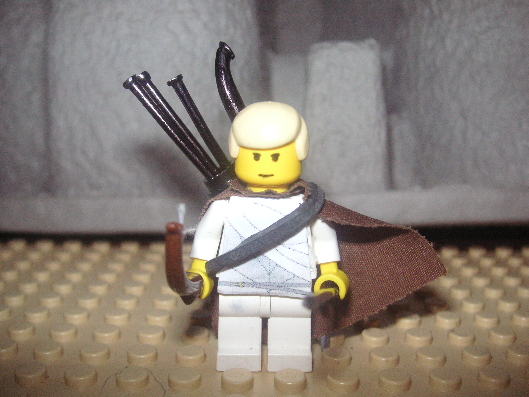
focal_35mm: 37
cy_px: 198
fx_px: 565
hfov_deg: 50.1
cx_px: 264
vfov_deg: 38.7
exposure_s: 1/180
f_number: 6.7
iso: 160
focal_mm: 6.1
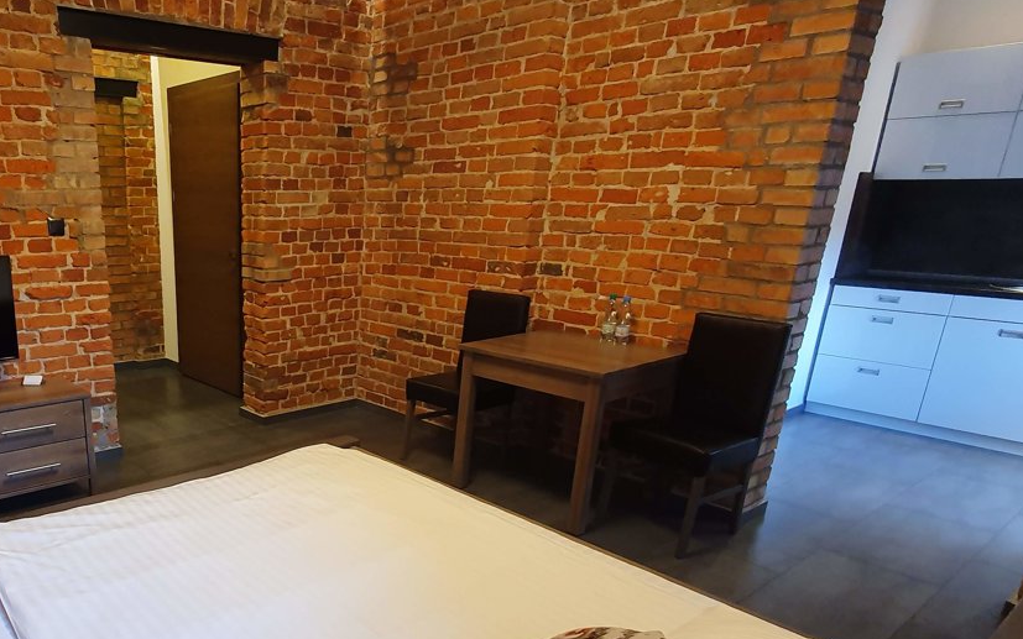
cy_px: 424
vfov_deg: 50.2
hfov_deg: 71.0
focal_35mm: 24
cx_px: 288
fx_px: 669
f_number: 2.2
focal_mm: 1.8
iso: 250
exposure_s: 1/50
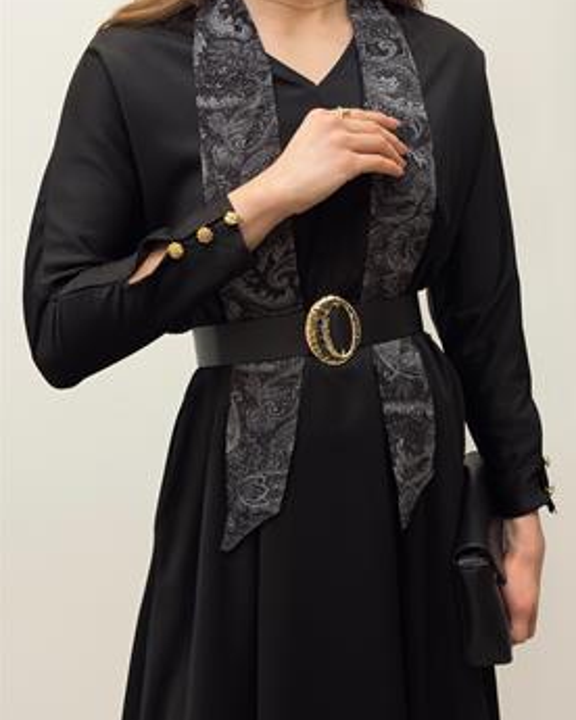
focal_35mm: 51
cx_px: 290
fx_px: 1087
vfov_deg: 36.6
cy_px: 344
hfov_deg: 29.7
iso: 50
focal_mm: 6.76
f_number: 1.78
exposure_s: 1/169
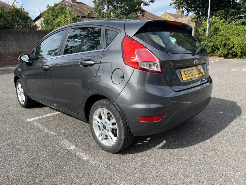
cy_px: 92
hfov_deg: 67.3
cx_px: 123
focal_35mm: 26
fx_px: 185
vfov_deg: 53.1
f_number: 1.6
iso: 50
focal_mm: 5.1
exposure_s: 1/1558
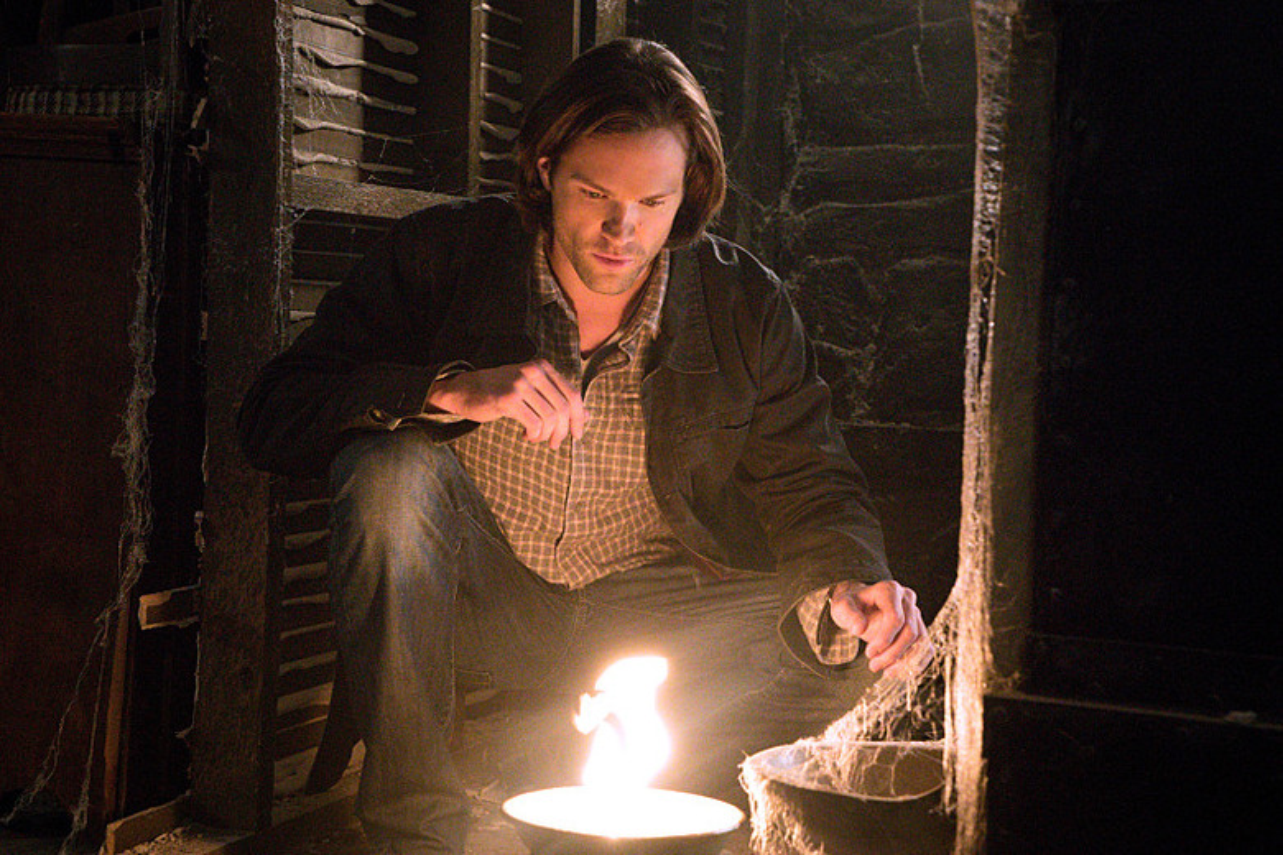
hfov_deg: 28.8
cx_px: 642
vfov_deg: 19.5
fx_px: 2495
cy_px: 428
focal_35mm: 70
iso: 10000
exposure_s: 1/160
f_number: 8
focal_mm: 70
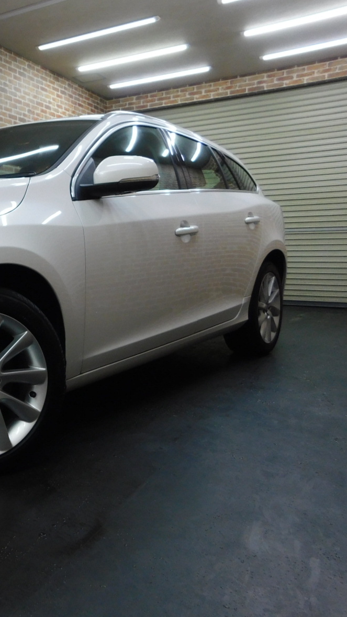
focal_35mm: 34
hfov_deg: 30.0
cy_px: 306
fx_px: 556
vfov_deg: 58.0
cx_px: -62
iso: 160
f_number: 3
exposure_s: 1/30
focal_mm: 4
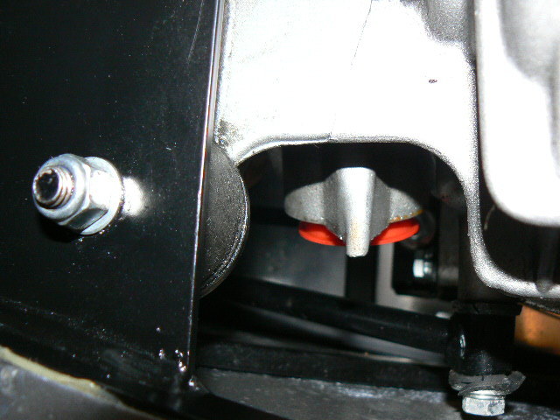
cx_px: 280
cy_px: 210
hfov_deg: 51.4
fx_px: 582
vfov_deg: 39.7
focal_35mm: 36
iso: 100
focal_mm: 6
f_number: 2.8
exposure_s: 1/30
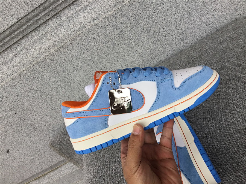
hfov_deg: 58.4
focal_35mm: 31
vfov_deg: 45.4
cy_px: 92
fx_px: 220
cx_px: 123
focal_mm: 3.3
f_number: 2.4
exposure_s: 1/108
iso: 25
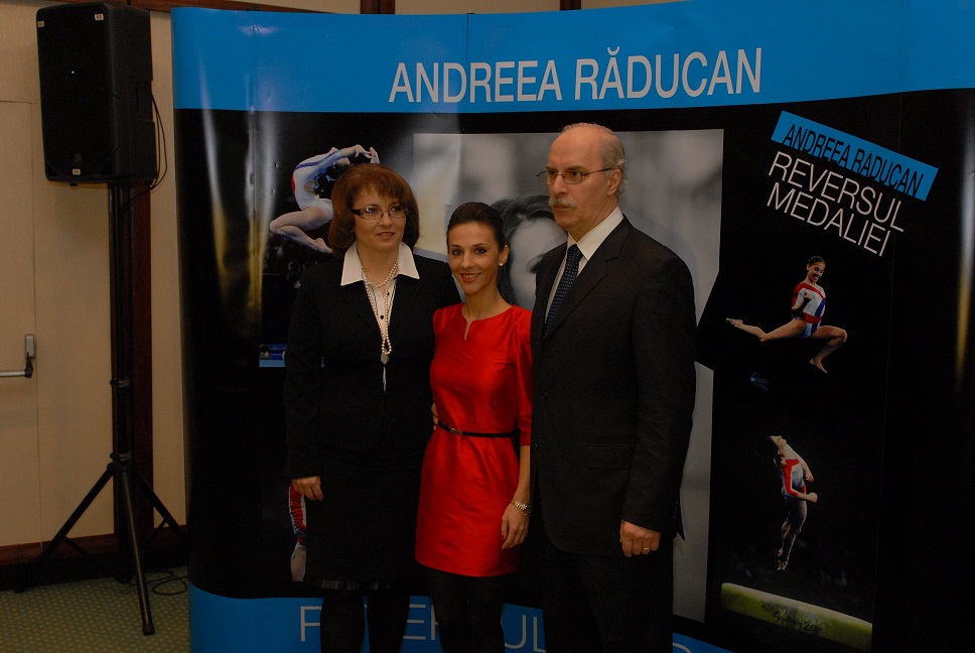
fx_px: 976
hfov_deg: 53.1
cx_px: 488
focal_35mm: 36
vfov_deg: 37.0
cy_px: 326
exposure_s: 1/40
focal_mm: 24
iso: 640
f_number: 4
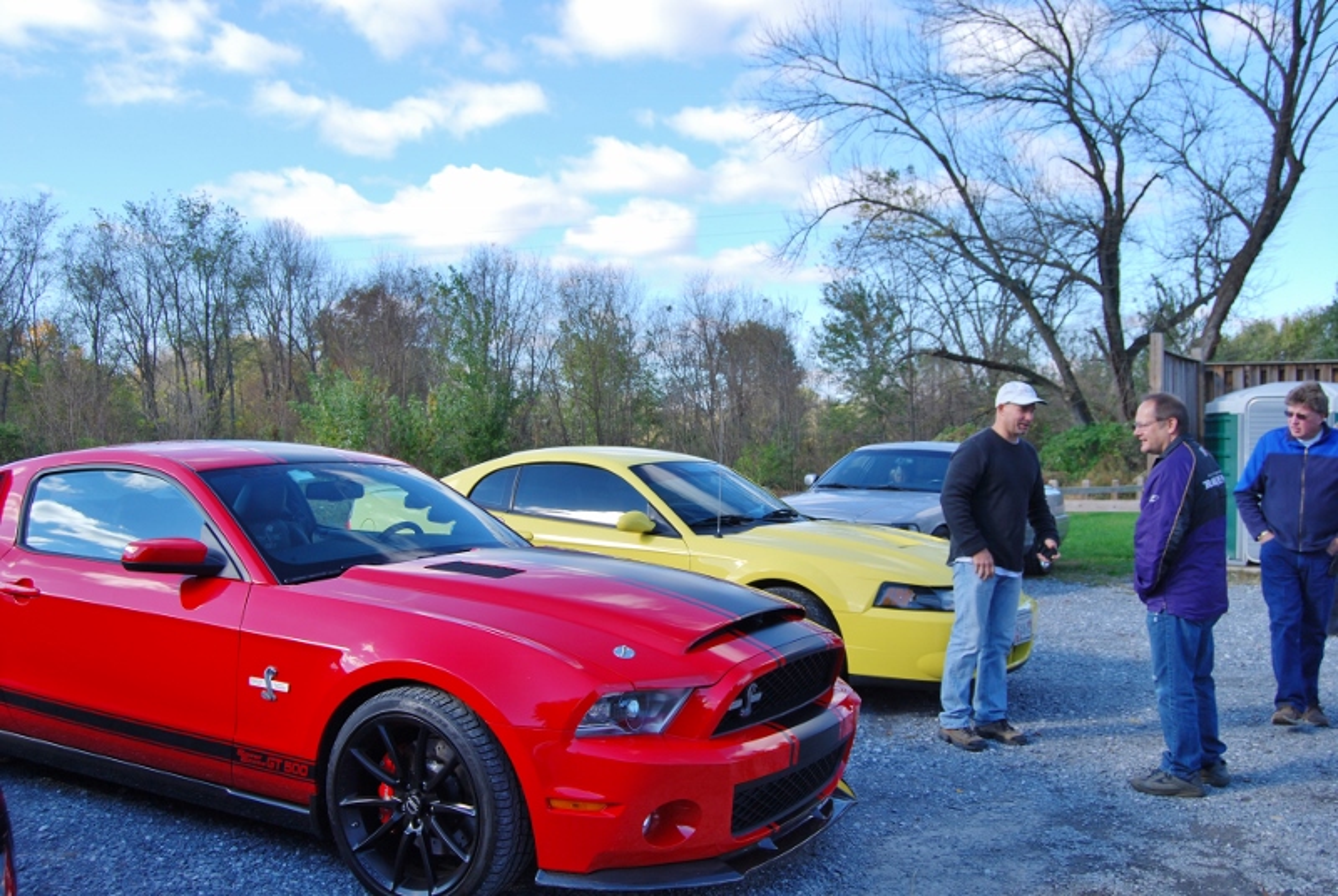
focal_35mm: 34
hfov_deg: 55.0
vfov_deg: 38.5
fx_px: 1284
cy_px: 448
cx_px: 669
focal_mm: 23
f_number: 6.3
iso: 100
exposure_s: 1/160
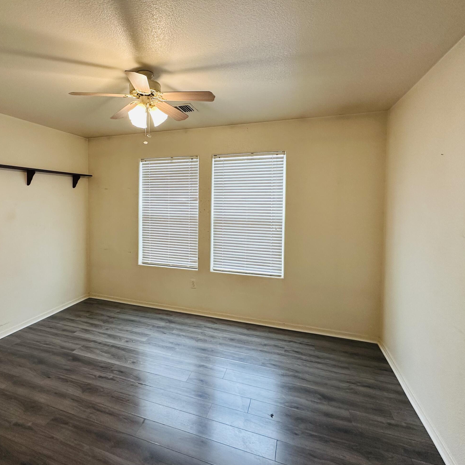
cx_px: 188
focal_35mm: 19
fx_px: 289
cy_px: 213
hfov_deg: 76.9
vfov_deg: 77.5
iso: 160
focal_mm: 2.22
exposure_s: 1/60
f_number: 2.2
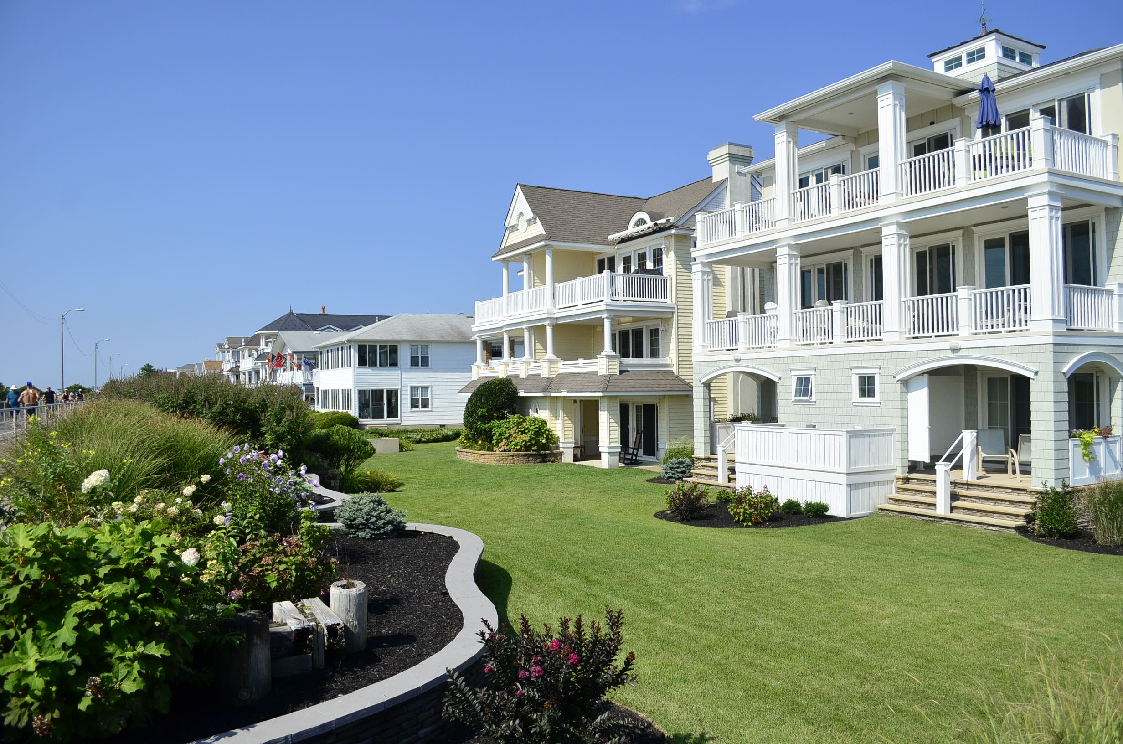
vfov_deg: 47.7
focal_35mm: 27
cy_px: 372
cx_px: 562
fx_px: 841
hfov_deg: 67.5
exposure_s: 1/4000
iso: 400
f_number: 4.8
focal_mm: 18
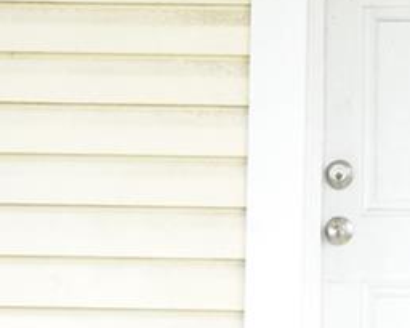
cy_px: 202
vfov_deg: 17.5
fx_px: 1068
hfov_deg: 21.0
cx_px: 408
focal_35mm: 88
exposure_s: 1/180
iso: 400
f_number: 6.7
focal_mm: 10
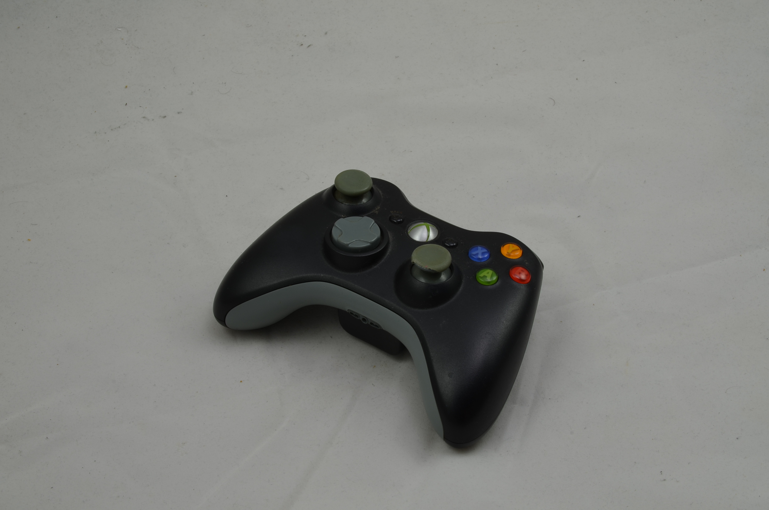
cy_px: 255
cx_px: 384
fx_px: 1279
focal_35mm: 60
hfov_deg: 33.5
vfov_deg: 22.5
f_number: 20
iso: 100
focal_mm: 40
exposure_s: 1/2.5
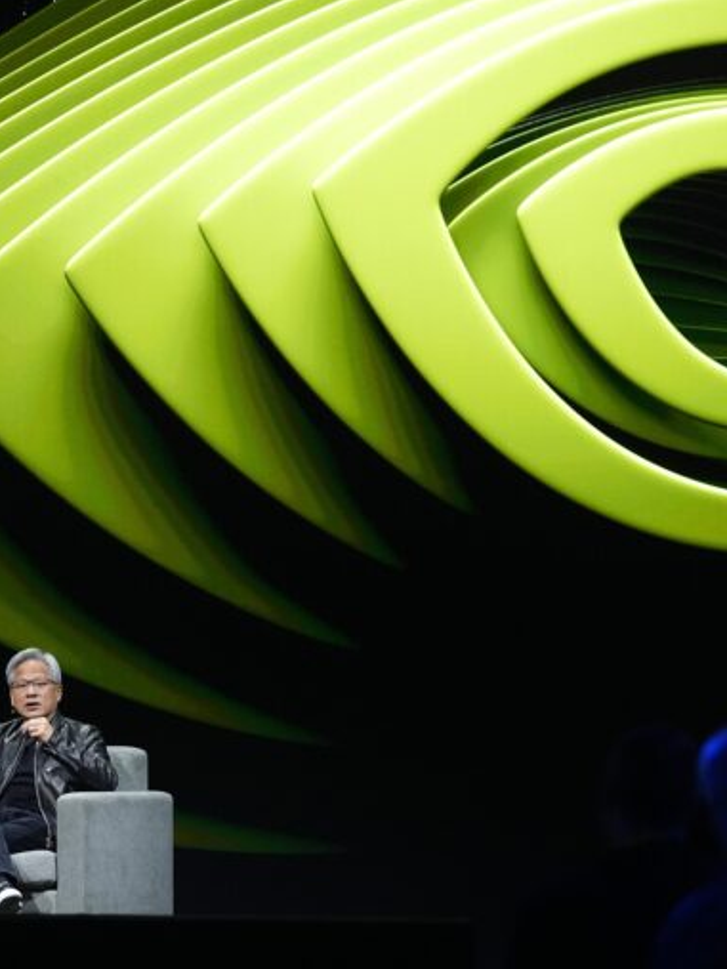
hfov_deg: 7.9
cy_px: 484
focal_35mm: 189
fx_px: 5292
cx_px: 240
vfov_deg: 10.5
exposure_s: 1/160
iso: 3200
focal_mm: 130
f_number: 2.8
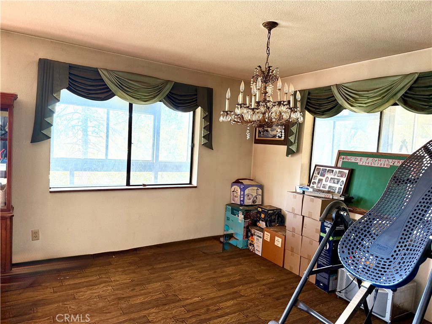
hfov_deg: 71.6
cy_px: 162
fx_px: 300
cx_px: 216
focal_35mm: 24
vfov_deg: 56.8
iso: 250
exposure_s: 1/60
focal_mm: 6.76
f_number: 1.78
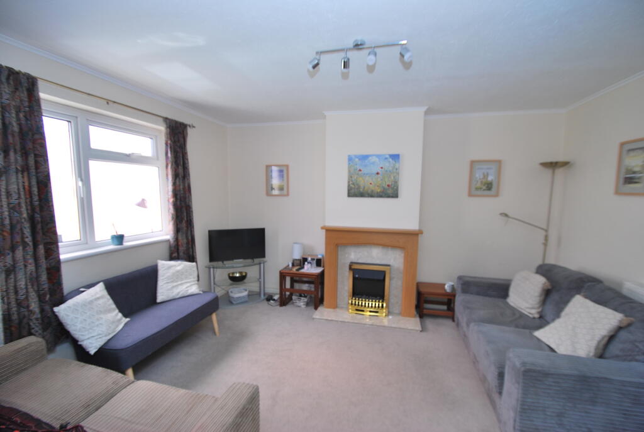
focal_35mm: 15
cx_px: 322
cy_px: 216
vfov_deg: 77.6
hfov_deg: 100.3
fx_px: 269
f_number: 3.5
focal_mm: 10
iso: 200
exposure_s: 1/40
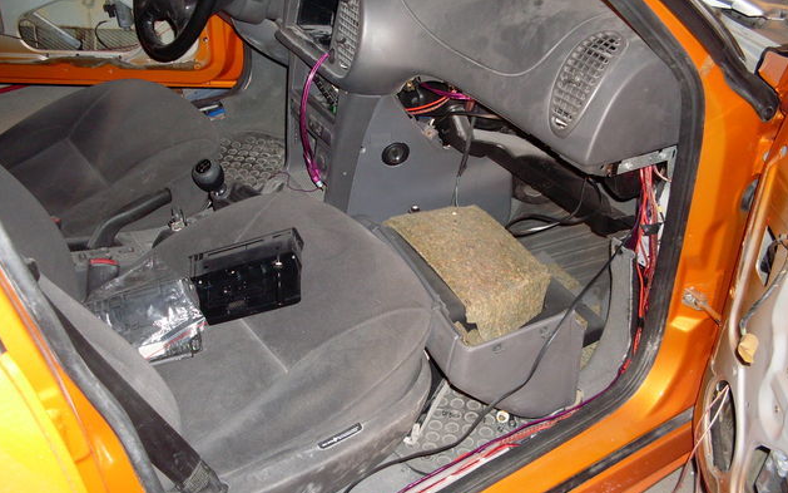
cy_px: 260
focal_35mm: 41
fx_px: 880
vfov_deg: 31.2
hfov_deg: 48.2
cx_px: 391
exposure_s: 1/45
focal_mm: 6.3
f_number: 2.8
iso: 120
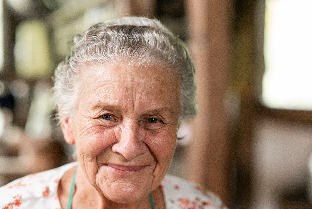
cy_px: 104
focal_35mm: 85
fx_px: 737
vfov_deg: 16.1
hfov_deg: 23.9
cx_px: 156
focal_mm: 85
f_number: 2.8
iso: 1600
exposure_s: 1/200
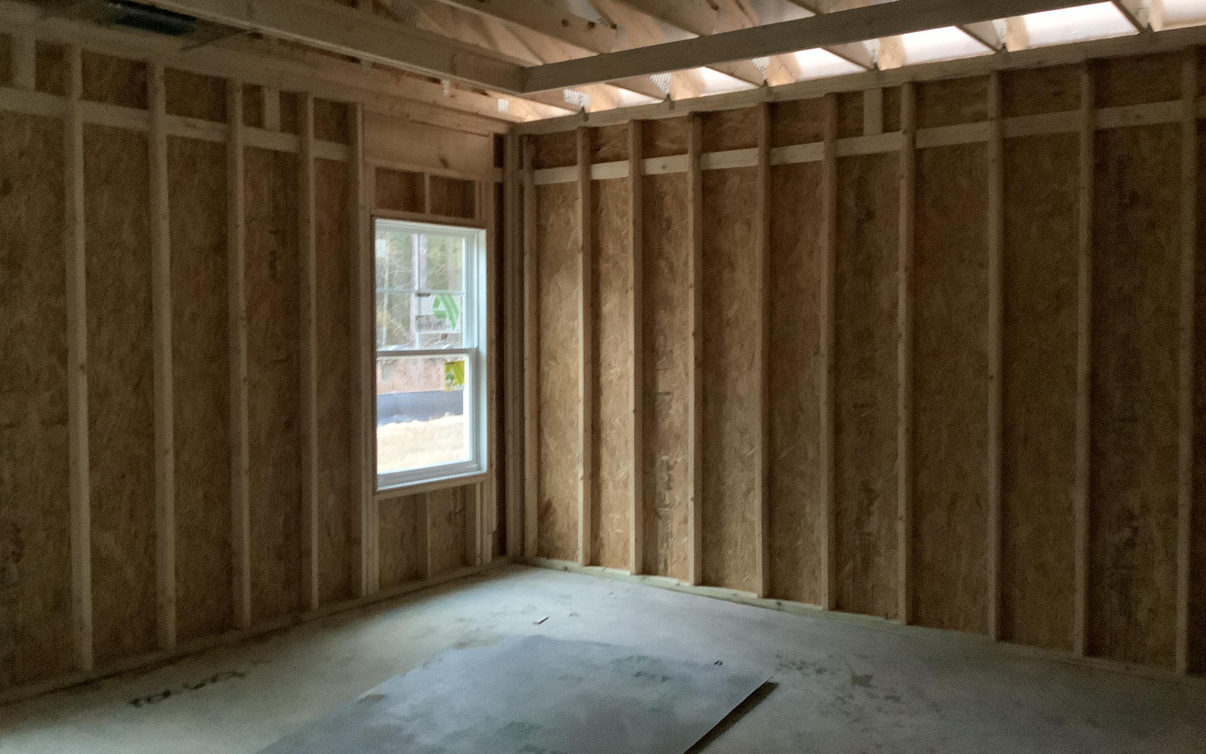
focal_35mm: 33
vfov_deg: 38.3
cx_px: 604
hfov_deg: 58.1
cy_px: 355
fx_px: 1085
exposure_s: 1/20
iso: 800
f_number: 2.4
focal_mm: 3.3
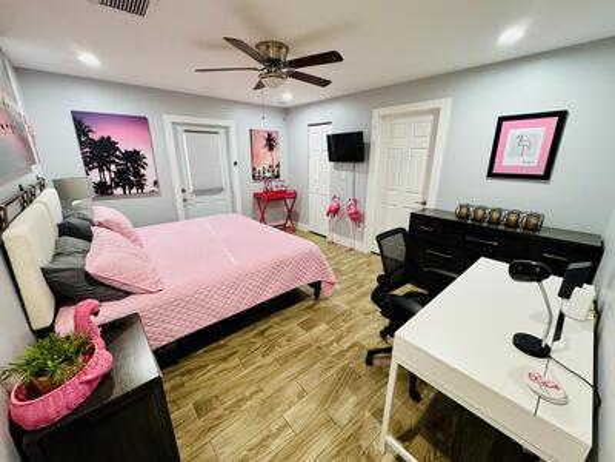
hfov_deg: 102.1
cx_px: 308
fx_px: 249
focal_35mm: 14
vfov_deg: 85.7
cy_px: 231
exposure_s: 1/41
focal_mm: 2.22
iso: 250
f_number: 2.2
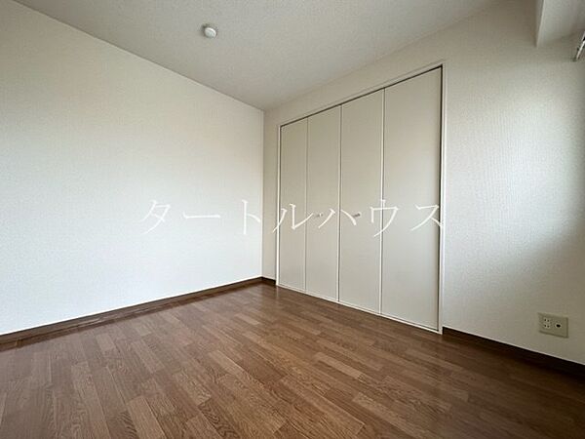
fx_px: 237
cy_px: 220
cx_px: 292
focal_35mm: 14
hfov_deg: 102.1
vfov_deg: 85.7
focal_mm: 2.22
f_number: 2.2
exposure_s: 1/99
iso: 80
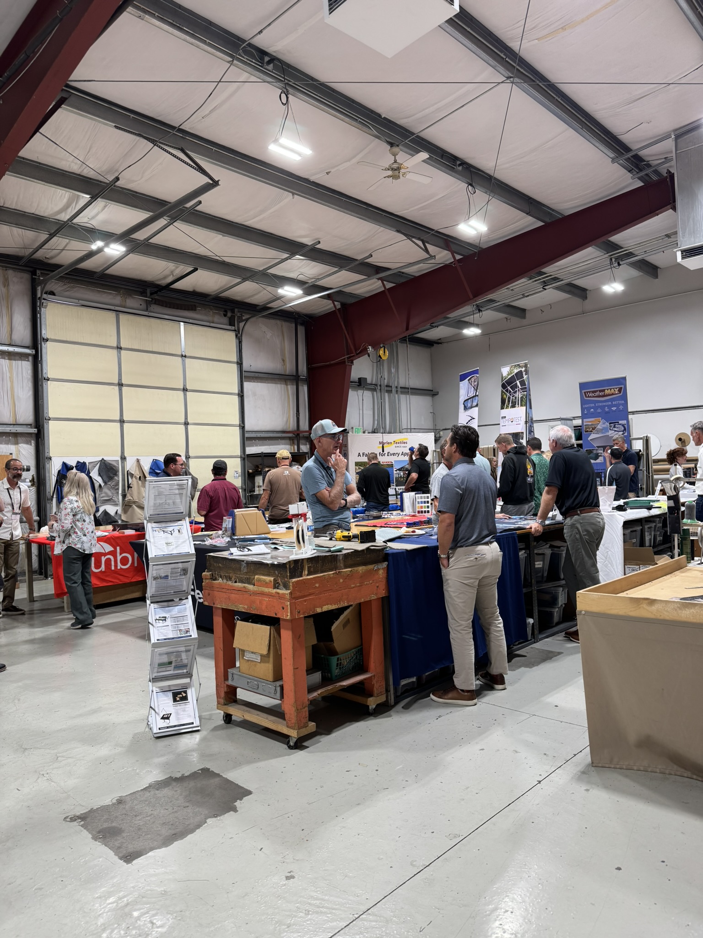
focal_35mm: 24
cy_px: 469
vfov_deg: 71.6
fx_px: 650
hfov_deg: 56.8
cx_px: 352
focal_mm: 6.76
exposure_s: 1/120
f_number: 1.78
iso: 125
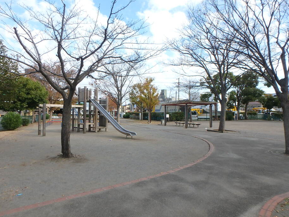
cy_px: 110
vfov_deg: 61.1
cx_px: 140
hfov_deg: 76.4
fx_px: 184
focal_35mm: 22
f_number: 3.5
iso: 125
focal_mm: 3.7
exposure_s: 1/500
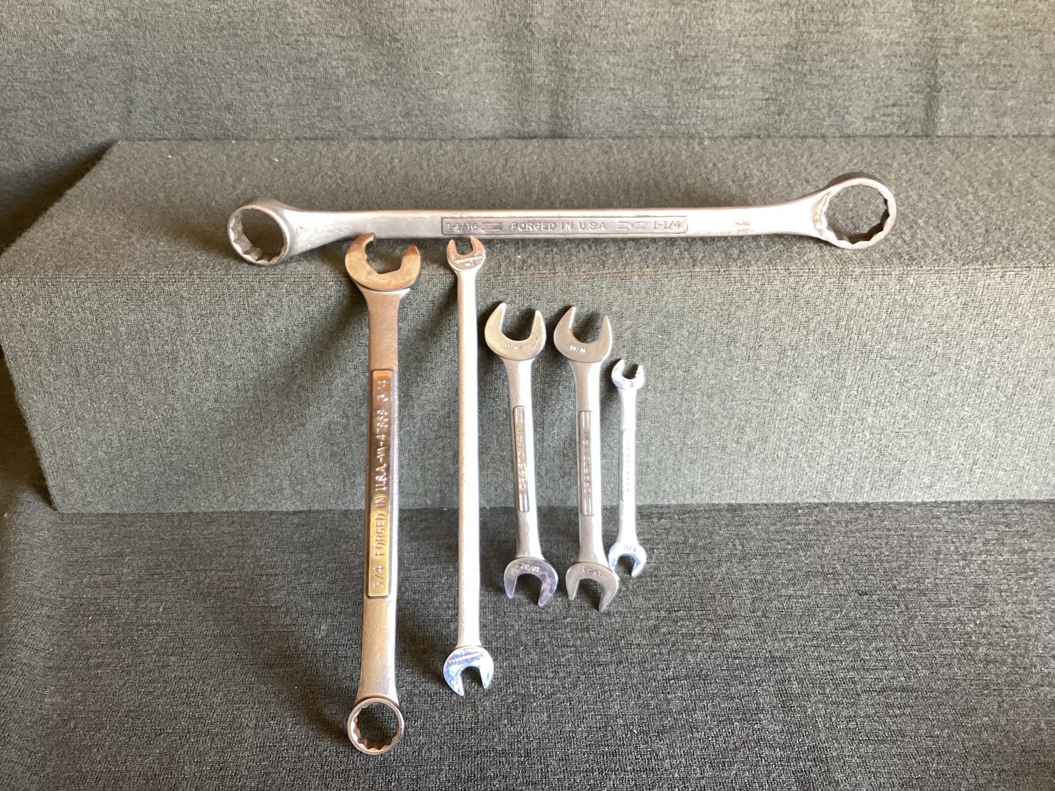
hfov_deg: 58.3
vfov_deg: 45.4
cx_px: 528
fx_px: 945
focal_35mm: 31
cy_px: 396
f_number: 2.4
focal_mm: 3.3
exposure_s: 1/50
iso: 160
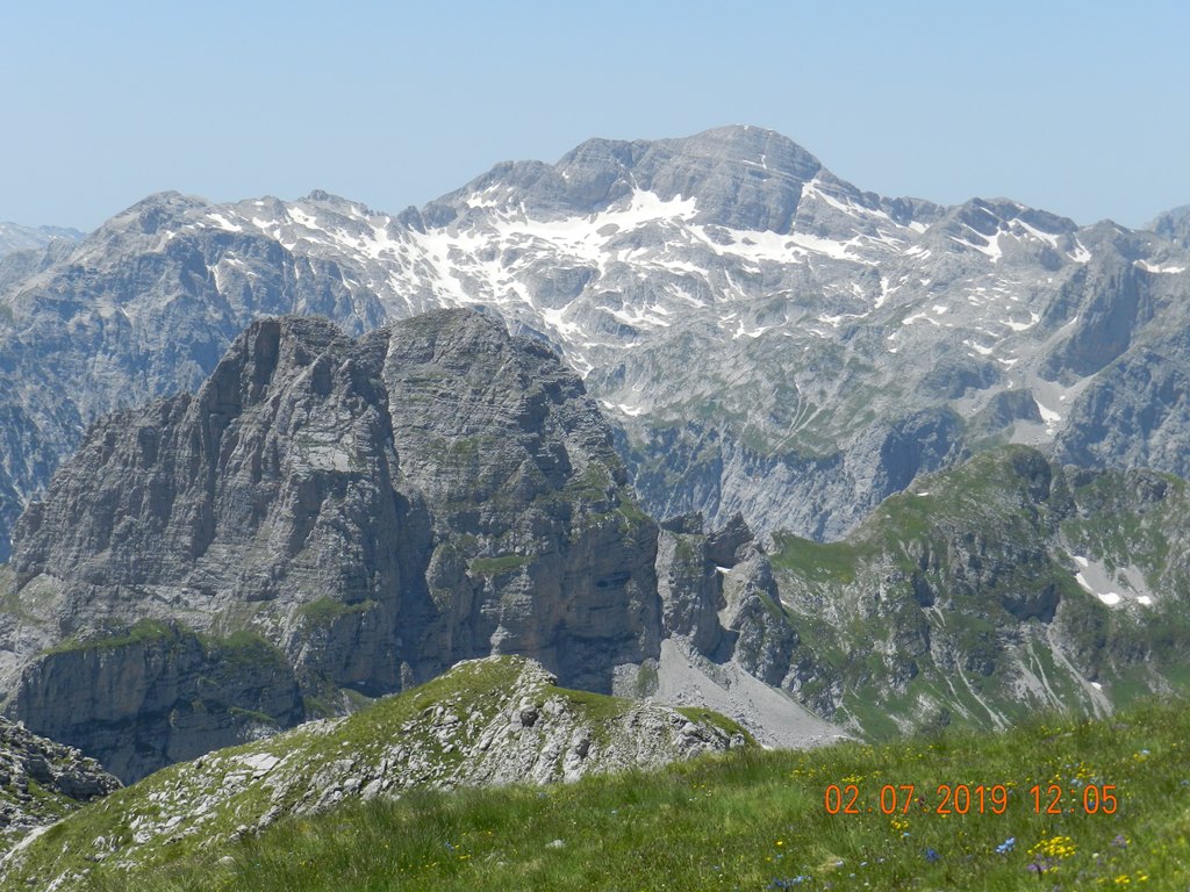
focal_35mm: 84
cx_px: 595
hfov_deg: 23.3
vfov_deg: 17.6
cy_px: 446
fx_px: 2888
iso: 160
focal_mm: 14.9
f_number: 4.4
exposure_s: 1/1250
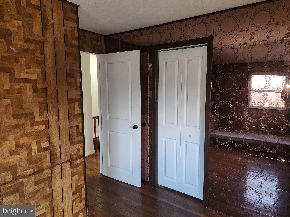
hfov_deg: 73.9
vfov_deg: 58.9
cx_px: 145
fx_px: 193
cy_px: 108
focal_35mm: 23
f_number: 1.8
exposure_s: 1/24
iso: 100
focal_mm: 5.4
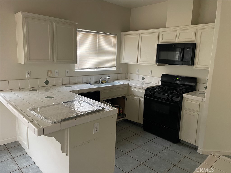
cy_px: 86
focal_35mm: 26
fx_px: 174
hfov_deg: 67.3
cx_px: 116
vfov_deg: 53.1
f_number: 1.6
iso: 500
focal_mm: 4.2
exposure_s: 1/60
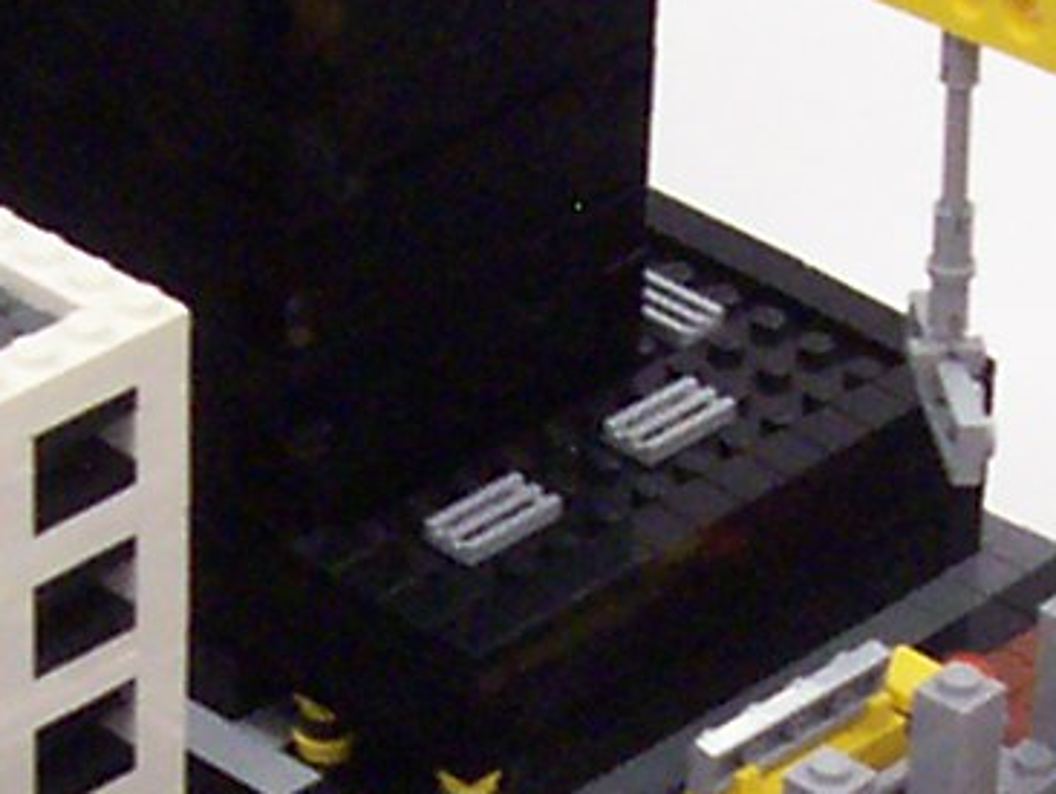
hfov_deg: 9.2
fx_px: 6533
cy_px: 909
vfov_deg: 6.9
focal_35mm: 214
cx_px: 525
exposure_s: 1/27.6
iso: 160
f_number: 2.7
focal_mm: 5.6
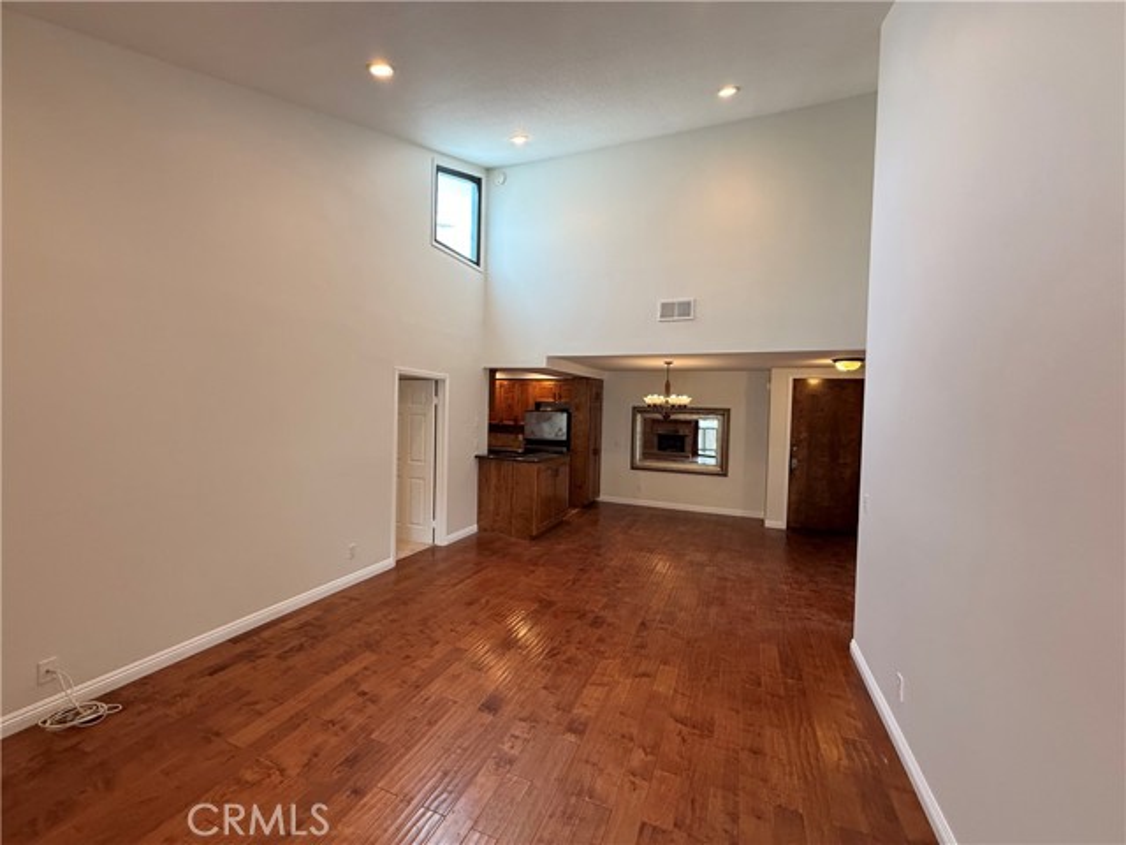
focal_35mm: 14
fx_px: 455
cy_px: 422
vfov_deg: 85.7
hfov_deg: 102.1
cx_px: 563
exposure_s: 1/120
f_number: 2.2
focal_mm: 2.22
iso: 200
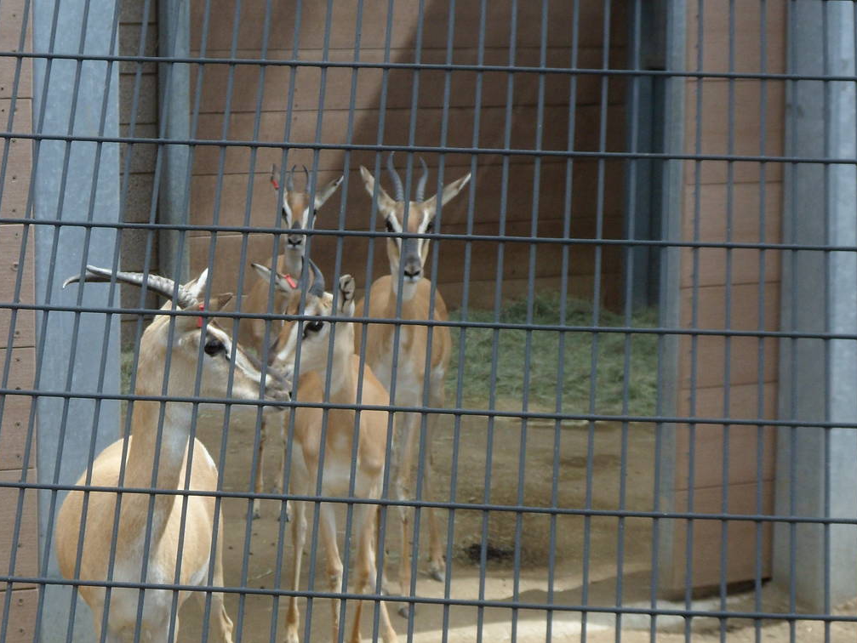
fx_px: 2675
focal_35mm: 108
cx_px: 240
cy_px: 395
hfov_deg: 18.1
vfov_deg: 13.7
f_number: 4.7
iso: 80
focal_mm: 10.6
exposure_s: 1/125
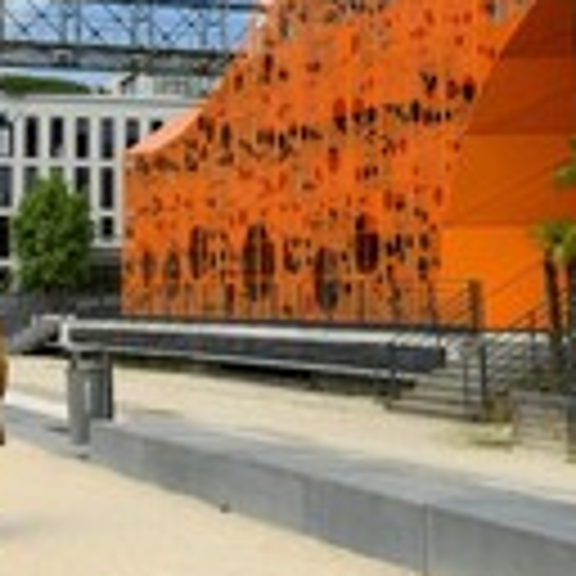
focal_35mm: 81
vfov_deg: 20.9
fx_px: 1525
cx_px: 122
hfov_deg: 21.2
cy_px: 50
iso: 400
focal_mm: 29
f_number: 16
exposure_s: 1/320
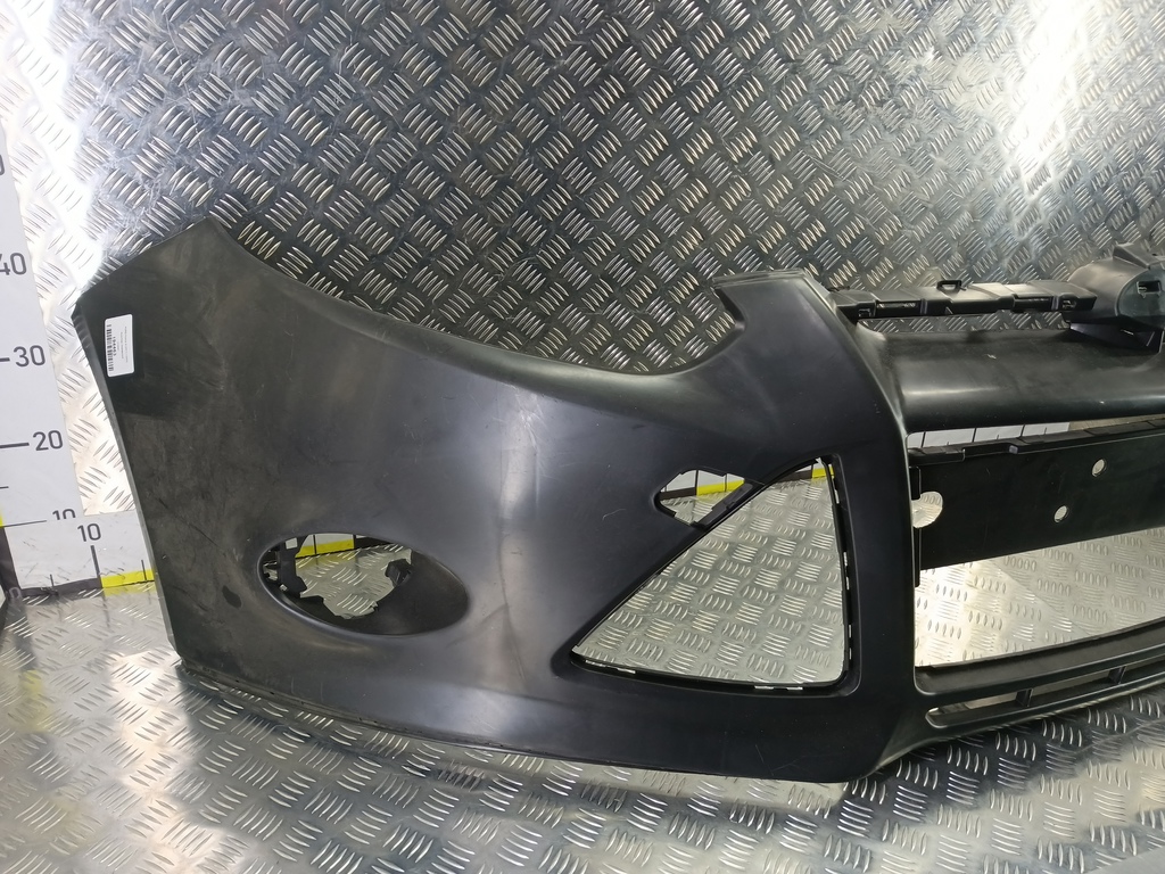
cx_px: 582
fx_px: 774
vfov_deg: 58.9
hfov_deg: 73.9
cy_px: 437
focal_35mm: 23
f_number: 1.6
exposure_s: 1/50
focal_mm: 4.11
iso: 221
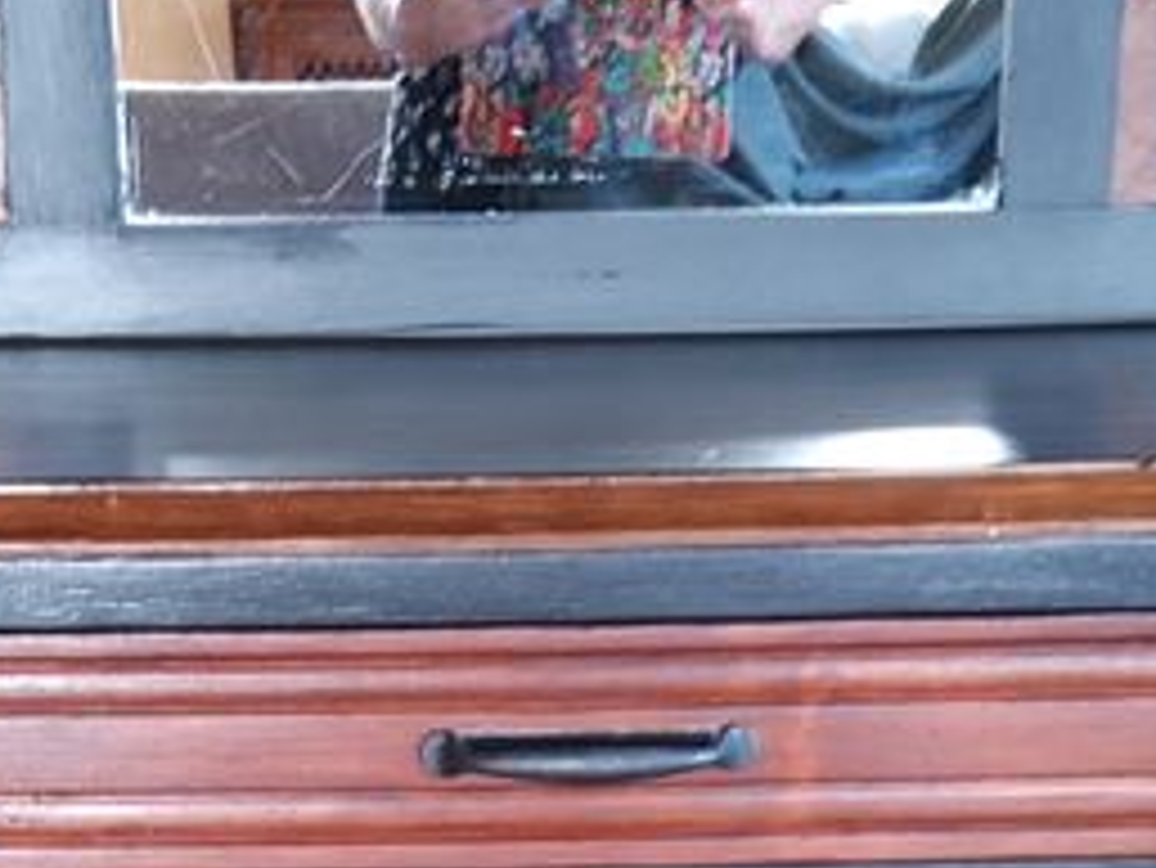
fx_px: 3374
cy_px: 1192
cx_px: 459
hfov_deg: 19.4
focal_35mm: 101
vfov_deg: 14.0
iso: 320
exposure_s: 1/25
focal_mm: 3.08
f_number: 2
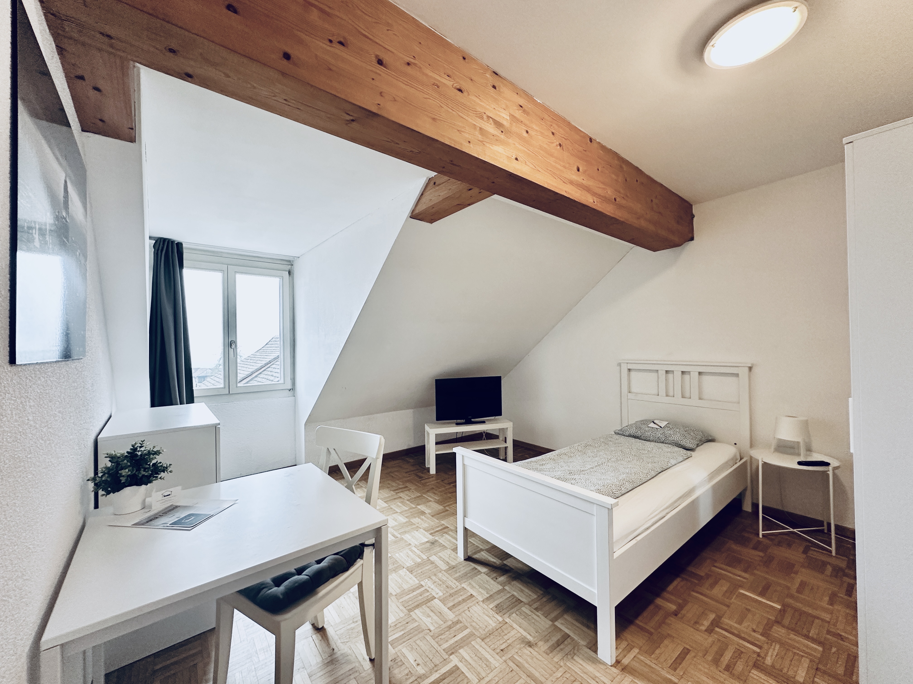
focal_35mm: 14
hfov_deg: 102.1
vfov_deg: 85.7
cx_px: 456
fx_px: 369
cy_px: 342
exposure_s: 1/50
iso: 200
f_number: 2.2
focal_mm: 2.22
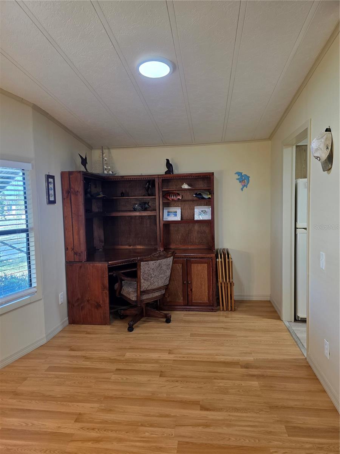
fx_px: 301
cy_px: 227
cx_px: 170
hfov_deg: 58.9
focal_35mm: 23
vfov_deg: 73.9
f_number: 1.7
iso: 200
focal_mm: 6.3
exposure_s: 1/120
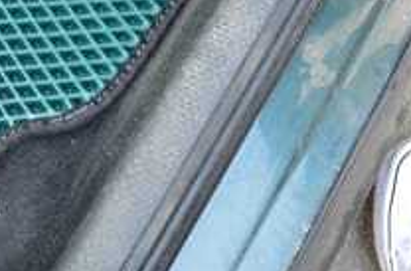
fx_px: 1183
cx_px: -24
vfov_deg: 12.0
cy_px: -211
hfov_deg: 19.0
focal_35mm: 104
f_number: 6.3
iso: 800
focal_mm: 18
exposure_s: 1/15
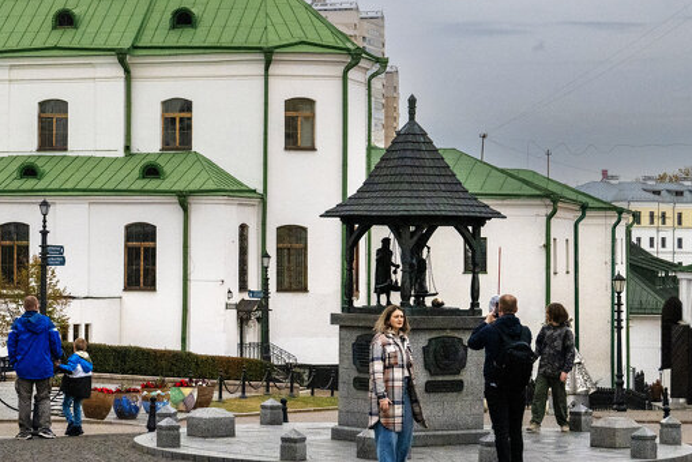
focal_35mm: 118
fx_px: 2269
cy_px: 59
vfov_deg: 11.6
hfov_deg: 17.0
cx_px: 41
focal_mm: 50
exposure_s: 1/10000
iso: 1600
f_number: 7.1
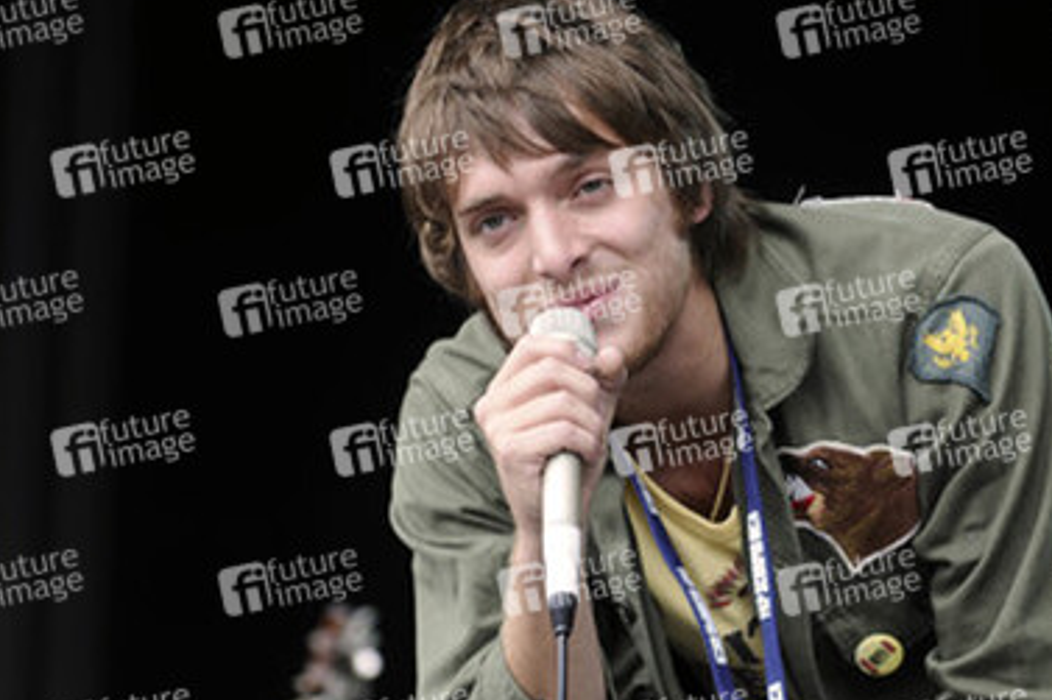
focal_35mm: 359
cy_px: 374
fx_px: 10486
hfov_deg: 5.7
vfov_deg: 3.8
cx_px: 607
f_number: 3.5
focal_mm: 200
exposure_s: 1/200
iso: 200
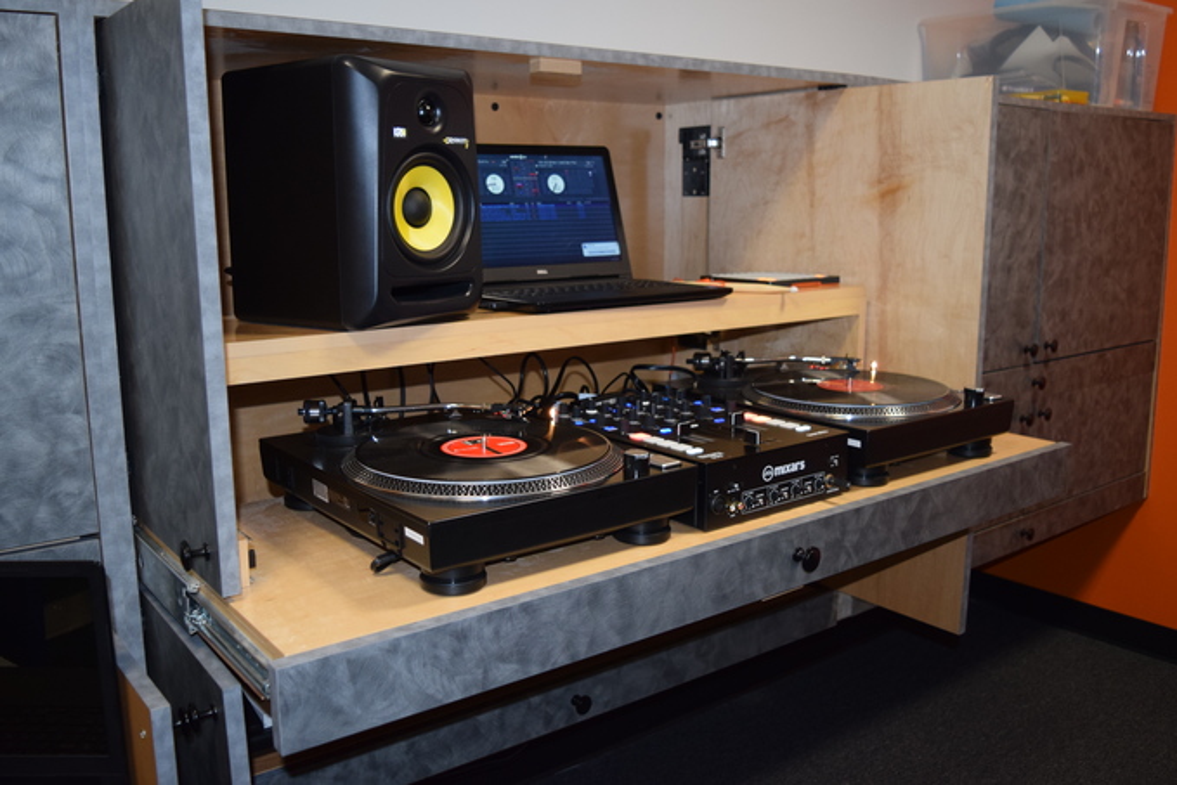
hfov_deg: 57.2
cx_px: 588
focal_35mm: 33
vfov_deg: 40.0
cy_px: 392
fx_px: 1079
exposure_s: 1/60
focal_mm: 22
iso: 1250
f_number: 3.8
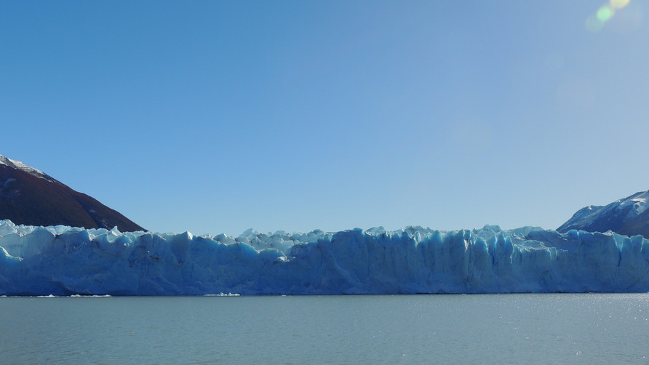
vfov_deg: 27.6
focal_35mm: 43
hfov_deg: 47.2
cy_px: 238
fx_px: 740
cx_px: 377
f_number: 4.5
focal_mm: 5.8
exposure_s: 1/1250
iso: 100
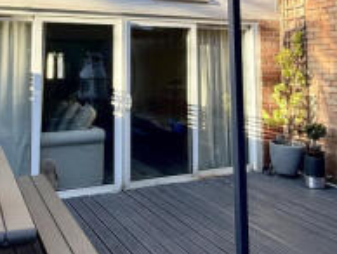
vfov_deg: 32.7
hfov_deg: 44.6
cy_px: 25
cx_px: 142
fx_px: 409
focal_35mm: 42
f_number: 2.2
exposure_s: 1/368
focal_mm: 2.22
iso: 50
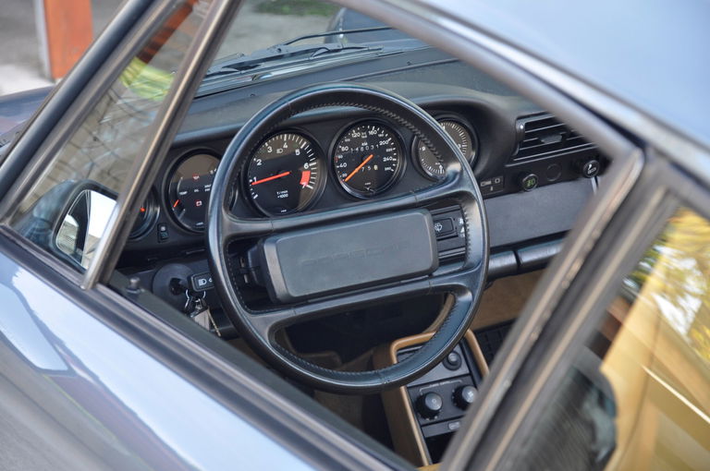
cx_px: 355
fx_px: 1920
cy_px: 236
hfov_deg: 20.9
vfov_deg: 14.0
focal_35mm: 98
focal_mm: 65
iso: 500
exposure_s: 1/30
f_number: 5
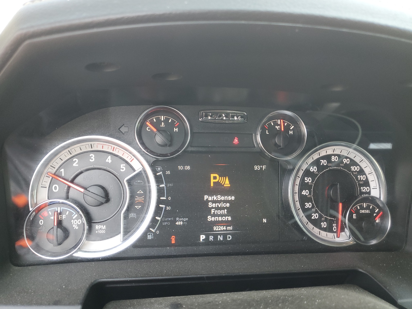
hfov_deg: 67.3
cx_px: 206
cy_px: 154
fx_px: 309
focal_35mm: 26
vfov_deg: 53.1
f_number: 1.5
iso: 80
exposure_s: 1/120
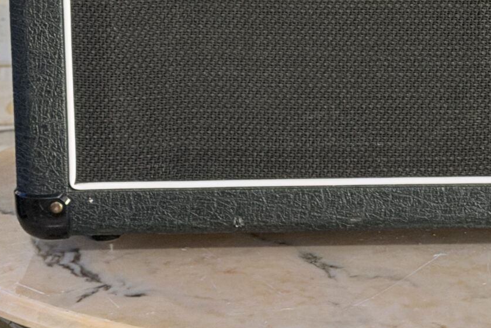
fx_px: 2073
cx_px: 515
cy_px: -96
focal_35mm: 152
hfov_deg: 13.3
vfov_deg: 8.9
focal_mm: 6.76
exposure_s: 1/33
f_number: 1.78
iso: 320
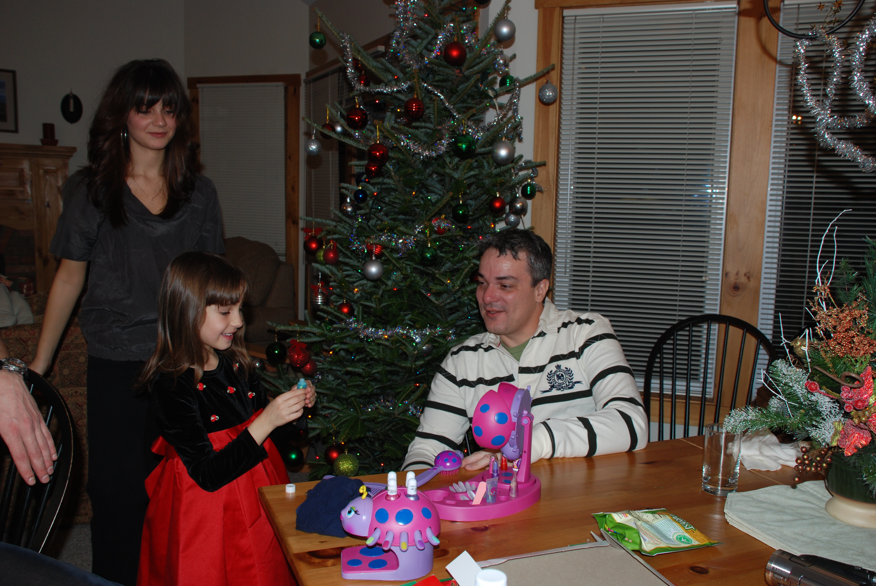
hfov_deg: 57.2
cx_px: 438
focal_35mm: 33
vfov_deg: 40.1
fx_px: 804
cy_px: 293
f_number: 5.6
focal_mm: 22
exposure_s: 1/60
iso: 200
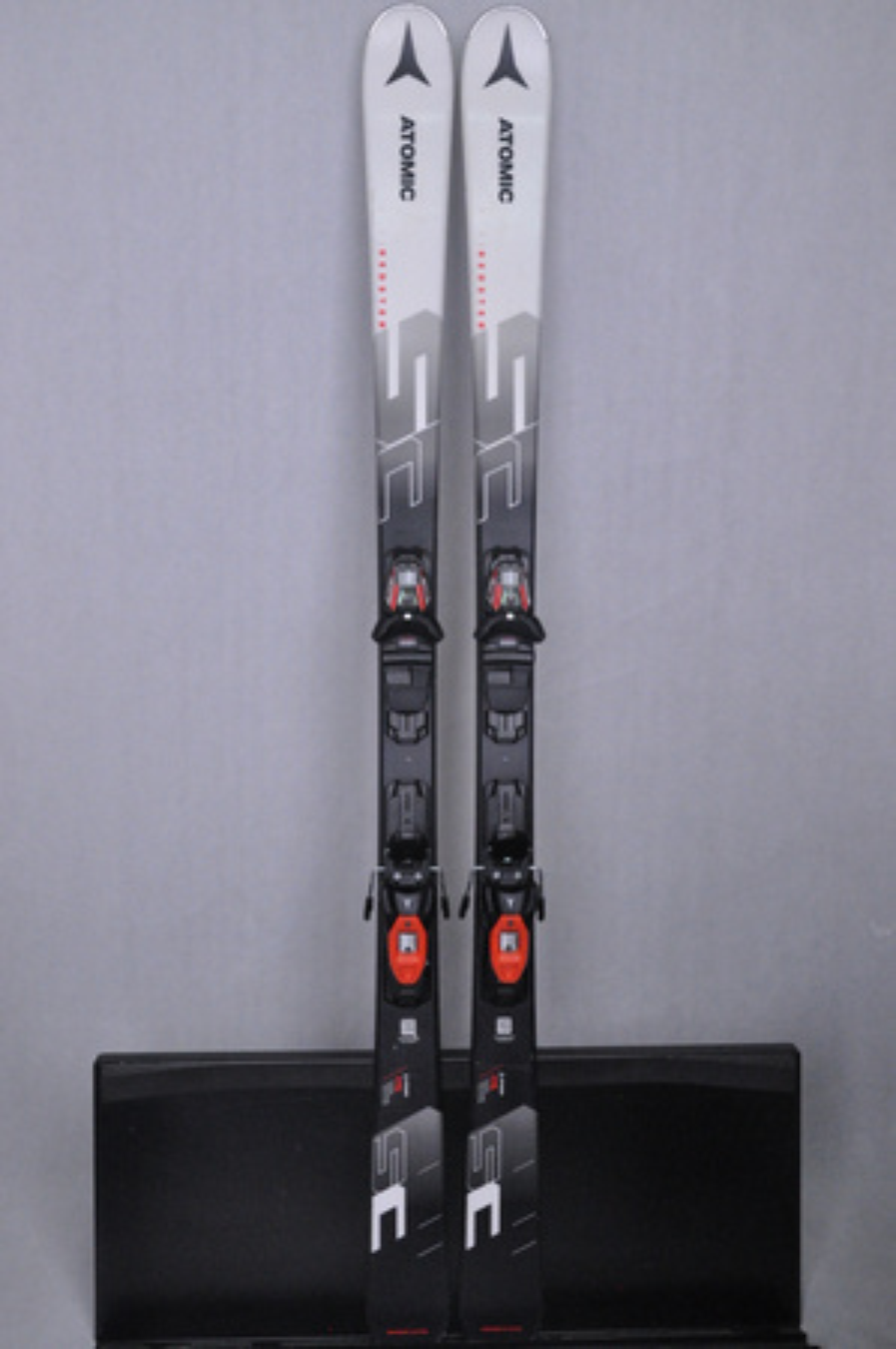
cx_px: 448
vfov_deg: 57.3
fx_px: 1235
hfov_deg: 39.9
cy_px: 674
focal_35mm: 33
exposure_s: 1/125
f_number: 9.5
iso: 3200
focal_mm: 22
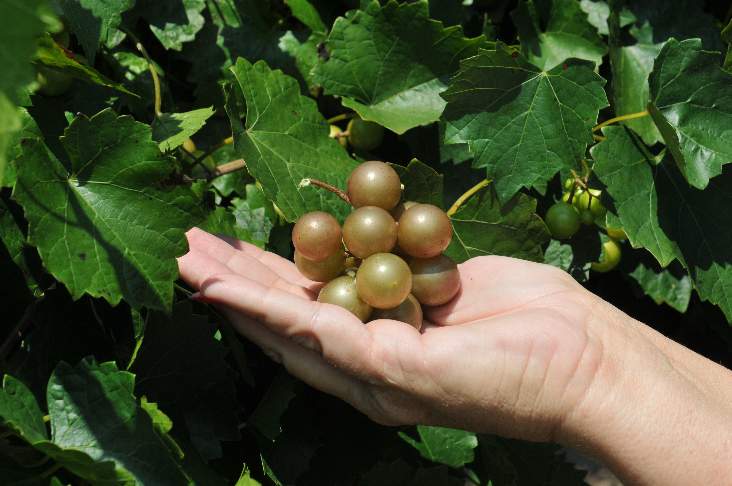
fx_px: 1523
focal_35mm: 75
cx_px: 366
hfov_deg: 27.0
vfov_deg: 18.1
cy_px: 243
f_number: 11
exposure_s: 1/500
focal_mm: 50
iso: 400
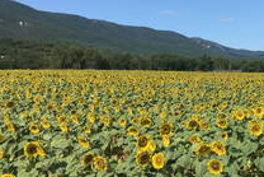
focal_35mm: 58
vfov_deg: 23.3
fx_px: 426
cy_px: 56
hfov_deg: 33.0
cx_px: 230
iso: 25
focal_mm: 4.15
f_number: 2.2
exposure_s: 1/1748
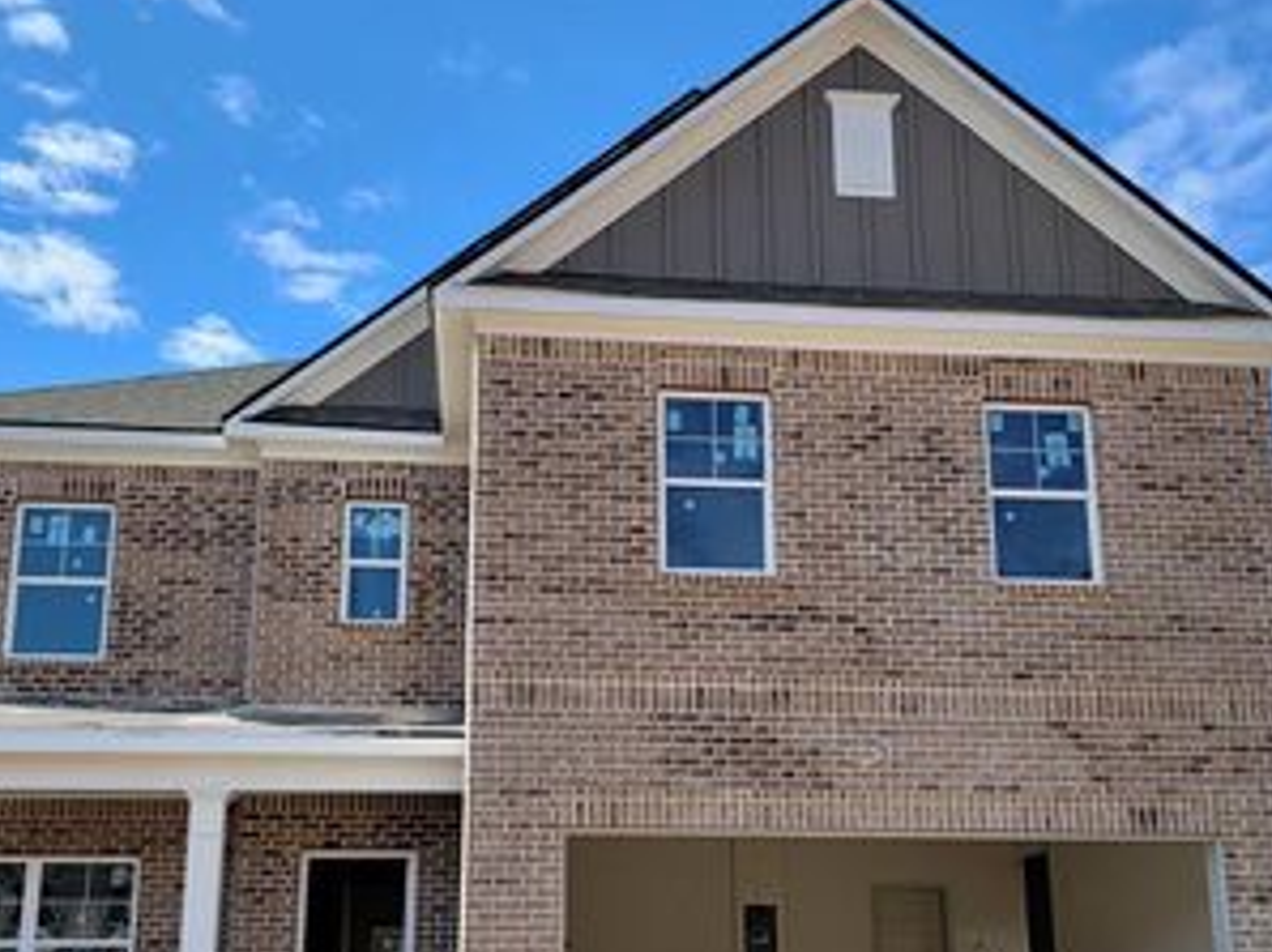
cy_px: 621
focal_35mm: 42
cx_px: 640
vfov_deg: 34.0
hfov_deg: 44.8
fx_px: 1542
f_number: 1.8
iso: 20
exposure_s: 1/629
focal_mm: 7
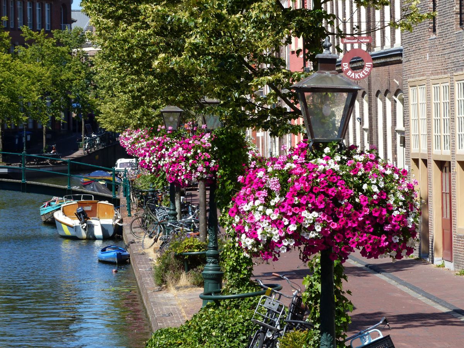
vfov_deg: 8.0
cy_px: 174
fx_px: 2493
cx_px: 232
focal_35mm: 186
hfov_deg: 10.6
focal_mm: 33.5
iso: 100
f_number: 4
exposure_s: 1/800
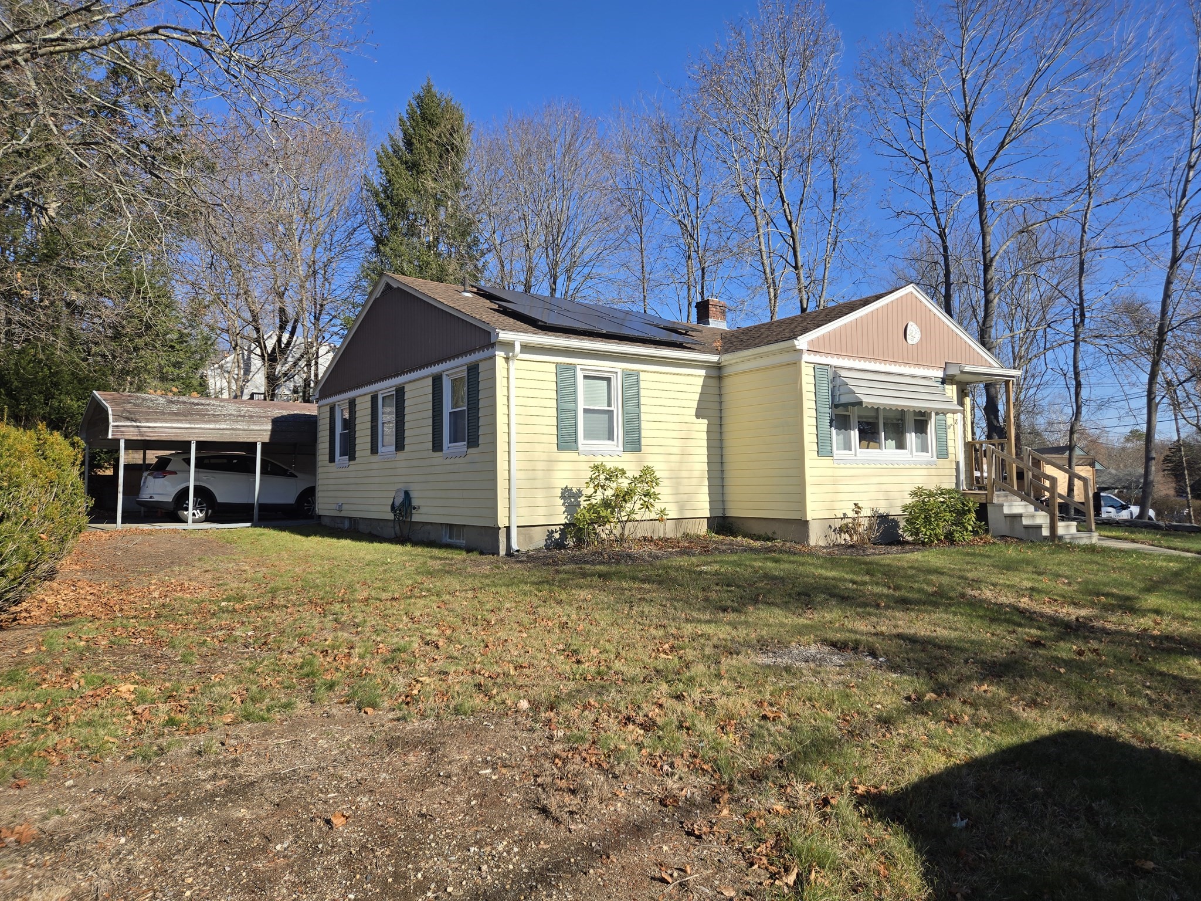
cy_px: 450
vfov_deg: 58.9
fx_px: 798
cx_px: 600
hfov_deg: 73.9
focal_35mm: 23
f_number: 1.8
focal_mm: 5.4
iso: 25
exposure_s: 1/1834
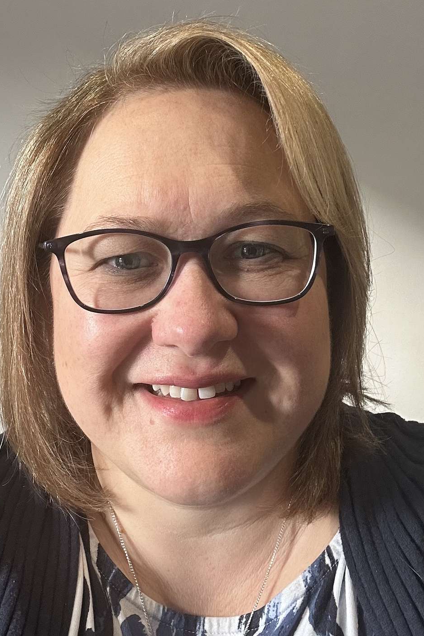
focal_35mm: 32
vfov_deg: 58.7
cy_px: 318
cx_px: 190
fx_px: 565
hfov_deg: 41.1
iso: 80
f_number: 1.9
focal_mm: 2.69
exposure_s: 1/50
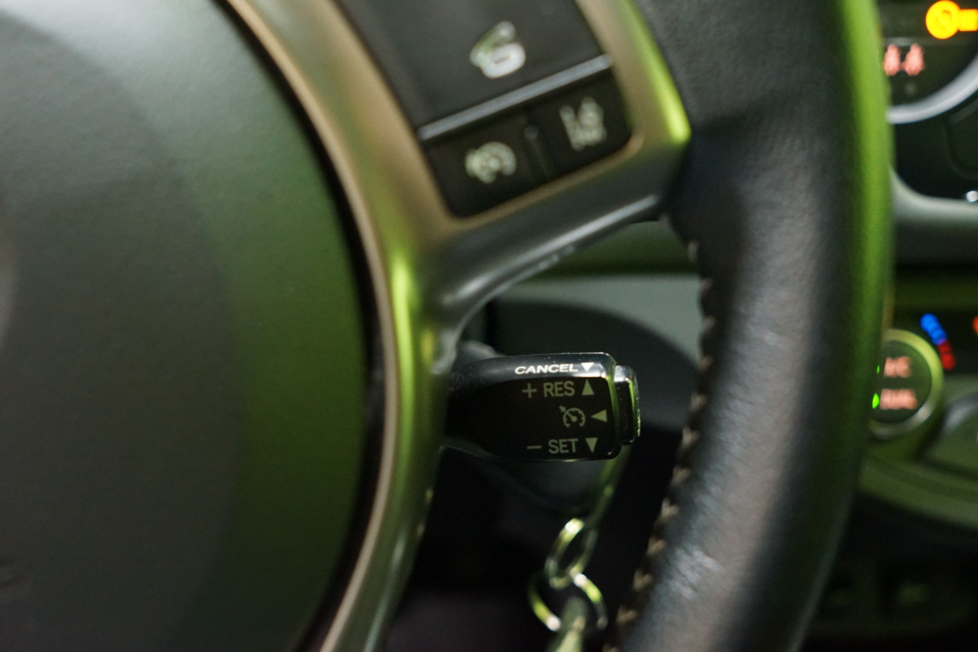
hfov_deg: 46.4
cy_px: 326
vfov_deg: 31.9
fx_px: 1141
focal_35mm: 42
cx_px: 489
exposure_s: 1/20
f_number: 5
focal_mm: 42
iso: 6400
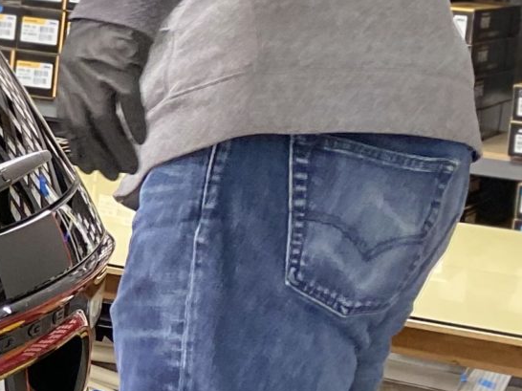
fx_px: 1839
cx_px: -663
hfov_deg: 13.0
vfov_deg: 12.0
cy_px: 14
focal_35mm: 122
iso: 160
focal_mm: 4.25
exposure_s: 1/60
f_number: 1.8
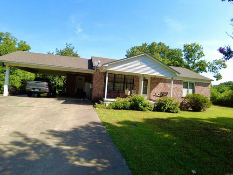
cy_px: 88
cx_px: 116
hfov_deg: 81.7
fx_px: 135
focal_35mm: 20
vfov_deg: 66.0
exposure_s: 1/640
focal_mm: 4.4
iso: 100
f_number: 1.8
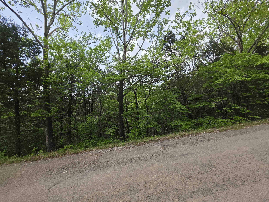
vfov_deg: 89.9
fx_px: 101
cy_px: 101
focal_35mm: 13
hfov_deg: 106.2
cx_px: 134
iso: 40
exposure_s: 1/1099
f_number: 1.9
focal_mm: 2.2
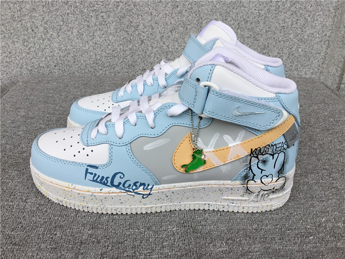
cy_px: 130
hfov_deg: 58.4
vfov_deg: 45.4
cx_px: 172
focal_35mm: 31
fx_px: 309
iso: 25
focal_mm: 3.3
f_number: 2.4
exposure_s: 1/278
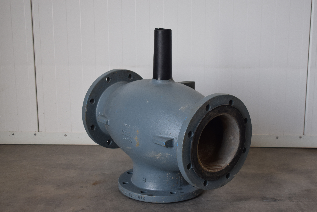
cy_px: 106
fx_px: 528
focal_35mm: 60
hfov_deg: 33.4
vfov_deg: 22.6
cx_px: 158
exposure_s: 1/125
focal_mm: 40
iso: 400
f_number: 5.6
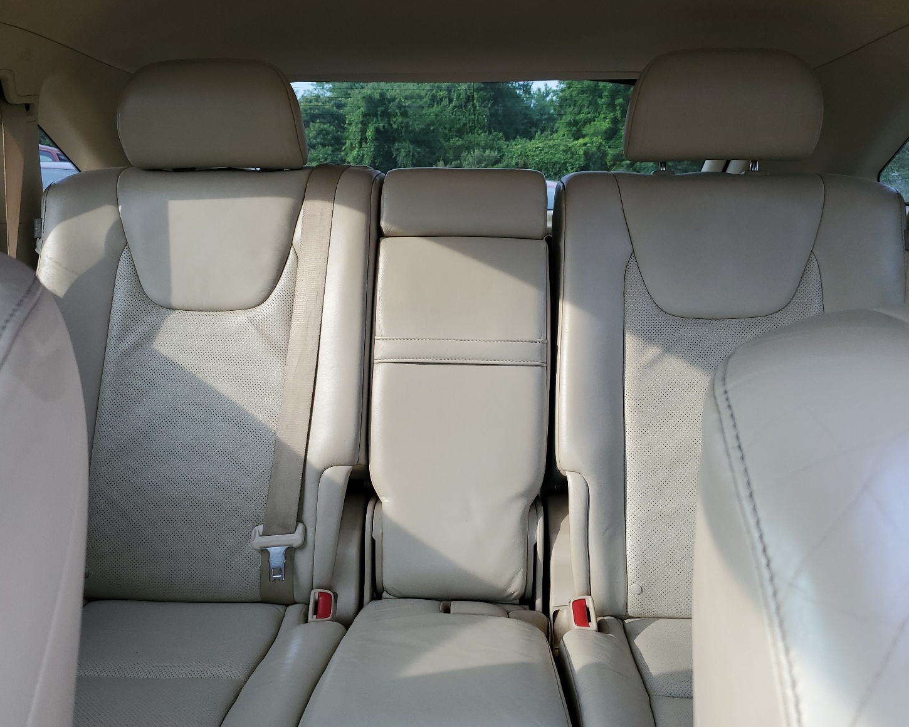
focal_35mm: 28
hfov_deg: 62.2
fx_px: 753
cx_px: 438
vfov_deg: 51.5
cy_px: 358
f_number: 1.5
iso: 50
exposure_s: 1/217
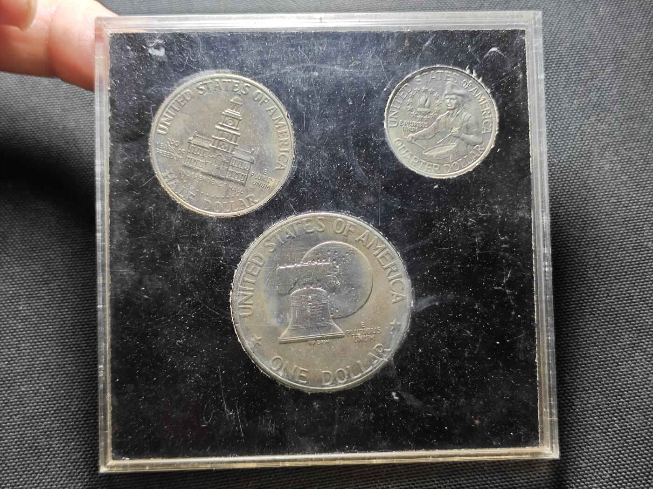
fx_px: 924
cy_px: 244
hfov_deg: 38.9
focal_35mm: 49
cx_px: 326
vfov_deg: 29.7
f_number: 1.6
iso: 160
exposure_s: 1/50
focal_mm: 5.84
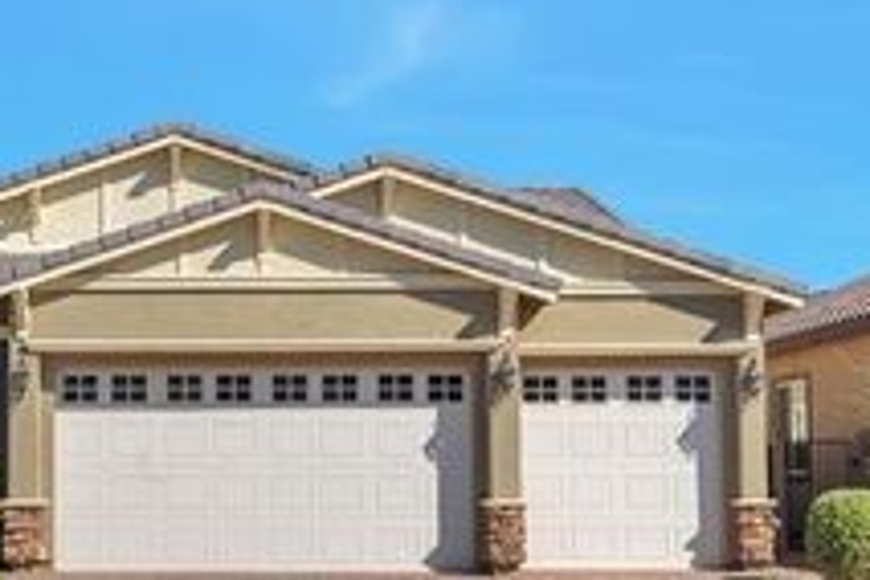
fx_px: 1643
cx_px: 176
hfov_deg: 29.0
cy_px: 410
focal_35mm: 68
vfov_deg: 19.9
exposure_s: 1/125
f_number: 10
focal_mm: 29
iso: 100
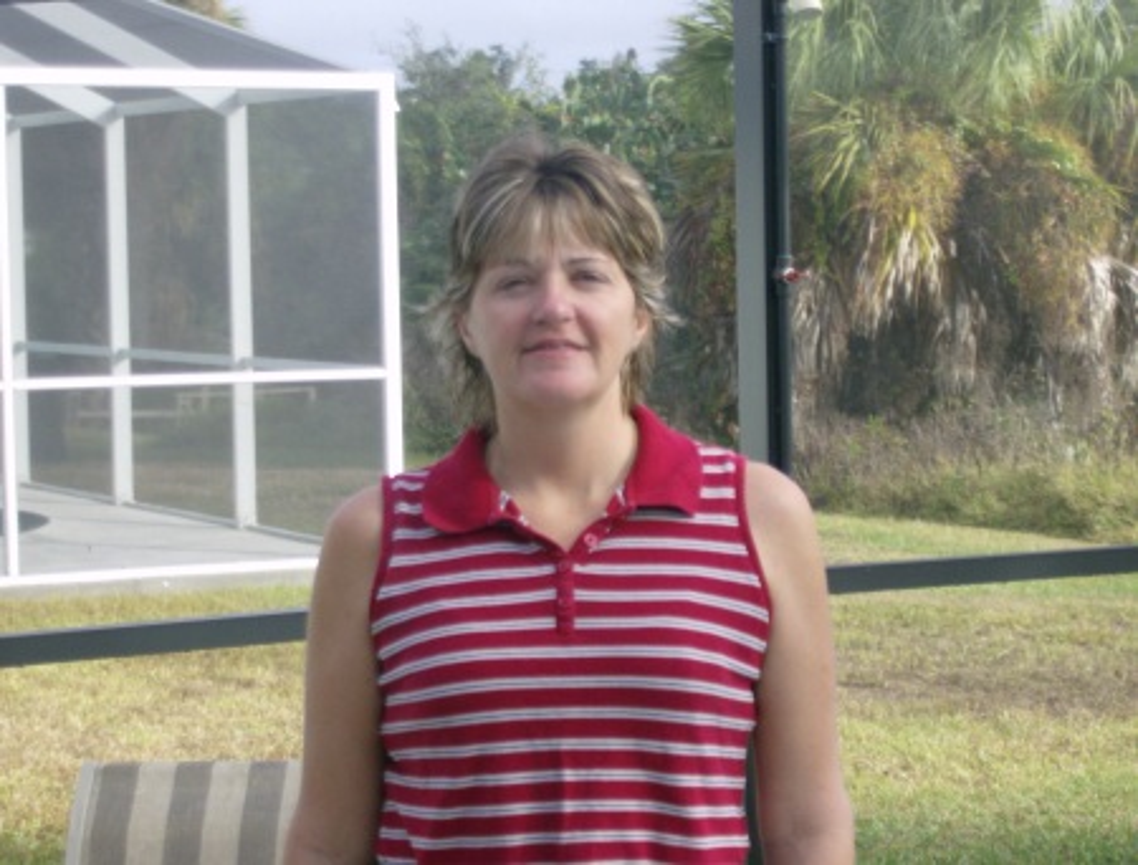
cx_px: 569
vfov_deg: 13.7
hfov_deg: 18.0
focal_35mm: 109
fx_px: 3601
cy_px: 432
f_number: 4.8
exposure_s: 1/155
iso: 100
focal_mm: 18
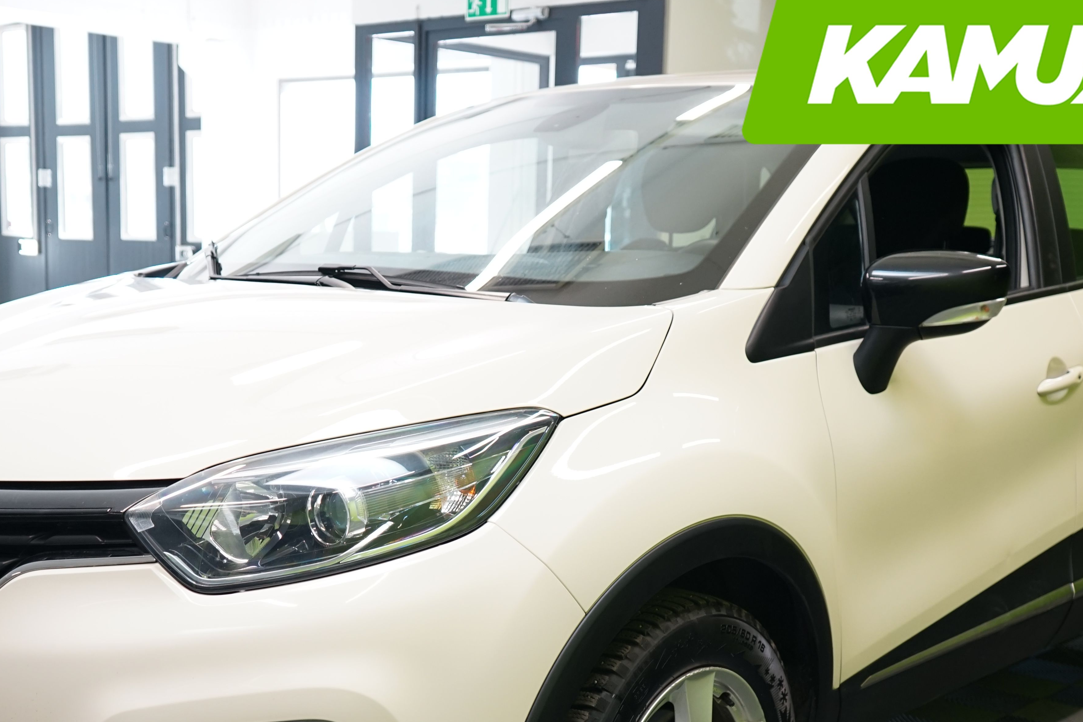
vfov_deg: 26.2
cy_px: 541
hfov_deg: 38.9
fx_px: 1534
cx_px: 511
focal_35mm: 51
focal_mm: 30
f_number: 4.5
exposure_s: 1/30
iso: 640
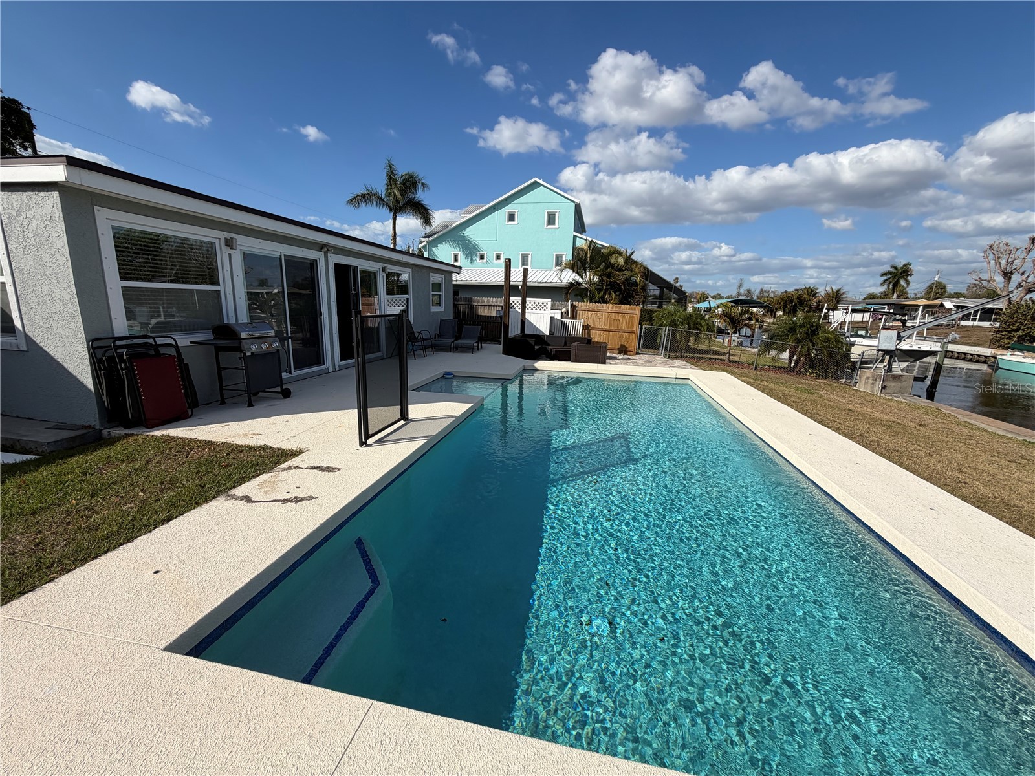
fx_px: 419
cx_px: 518
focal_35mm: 14
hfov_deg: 102.1
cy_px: 388
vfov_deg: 85.7
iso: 25
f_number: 2.2
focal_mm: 2.22
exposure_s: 1/1285
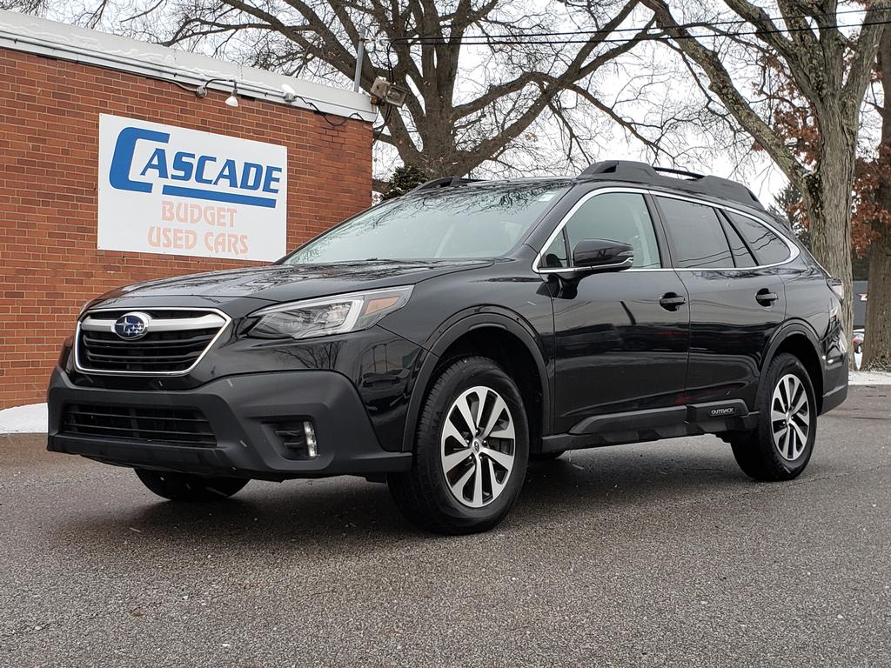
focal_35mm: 26
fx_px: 669
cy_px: 334
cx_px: 446
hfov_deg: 67.3
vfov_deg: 53.1
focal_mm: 4.3
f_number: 2.4
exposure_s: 1/60
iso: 100
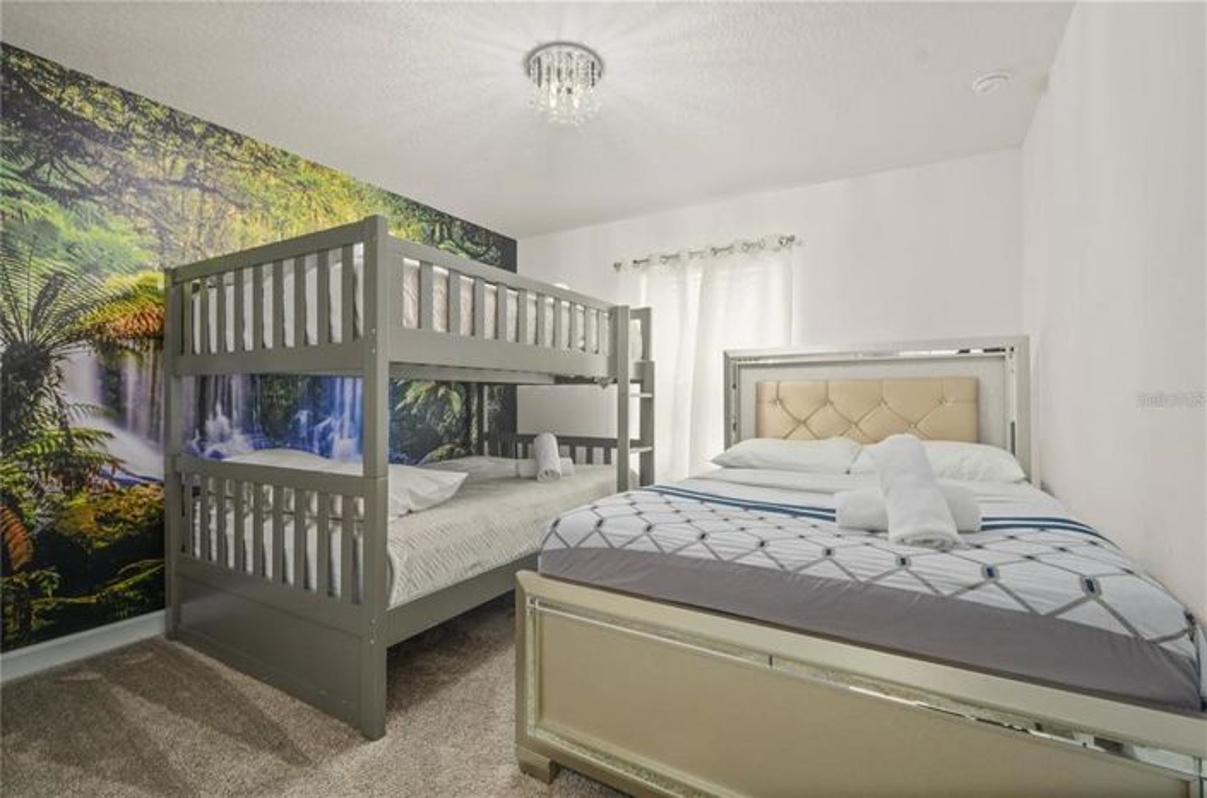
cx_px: 604
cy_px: 399
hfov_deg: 100.5
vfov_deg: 77.0
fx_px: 502
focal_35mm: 15
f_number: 8
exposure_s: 1/1.25
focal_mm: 10
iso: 200
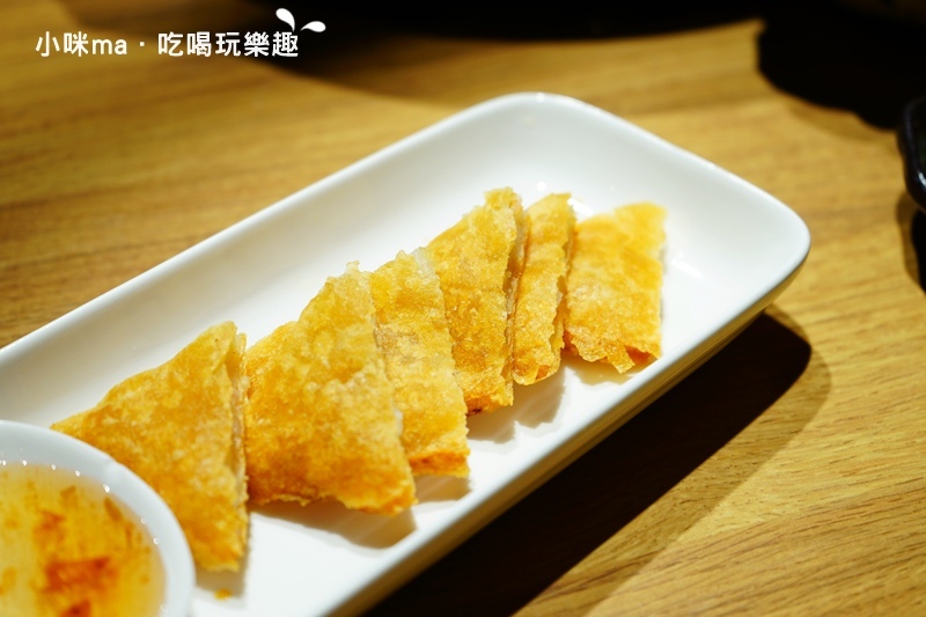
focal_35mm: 55
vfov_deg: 24.6
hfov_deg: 36.3
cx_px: 463
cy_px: 308
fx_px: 1414
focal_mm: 55
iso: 200
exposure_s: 1/60
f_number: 5
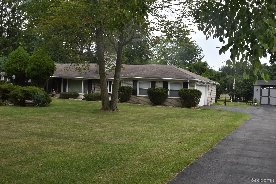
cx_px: 138
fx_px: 287
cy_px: 92
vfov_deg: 35.5
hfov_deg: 51.3
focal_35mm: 38
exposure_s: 1/200
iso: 800
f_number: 20
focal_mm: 25
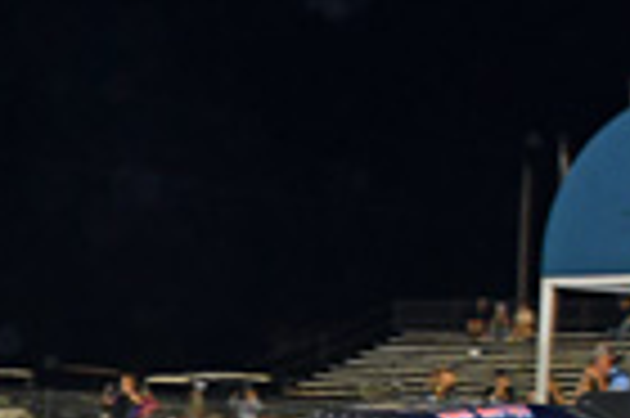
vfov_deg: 15.2
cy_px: 530
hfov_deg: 23.0
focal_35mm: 86
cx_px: 54
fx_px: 1503
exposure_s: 1/250
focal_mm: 16
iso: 640
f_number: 3.2
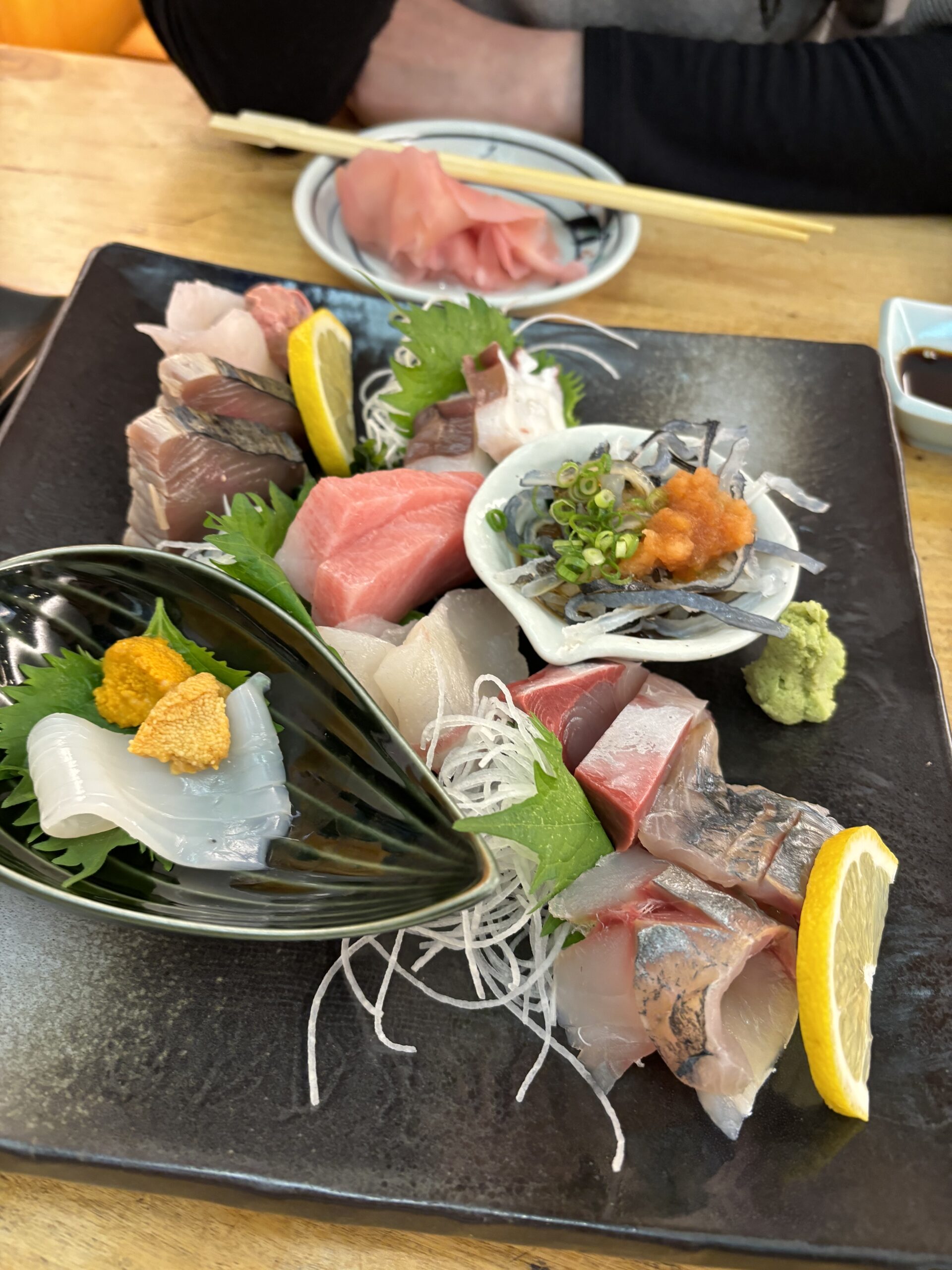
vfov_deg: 67.3
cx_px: 476
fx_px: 953
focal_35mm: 26
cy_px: 635
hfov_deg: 53.1
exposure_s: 1/60
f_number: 1.6
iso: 250
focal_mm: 5.96
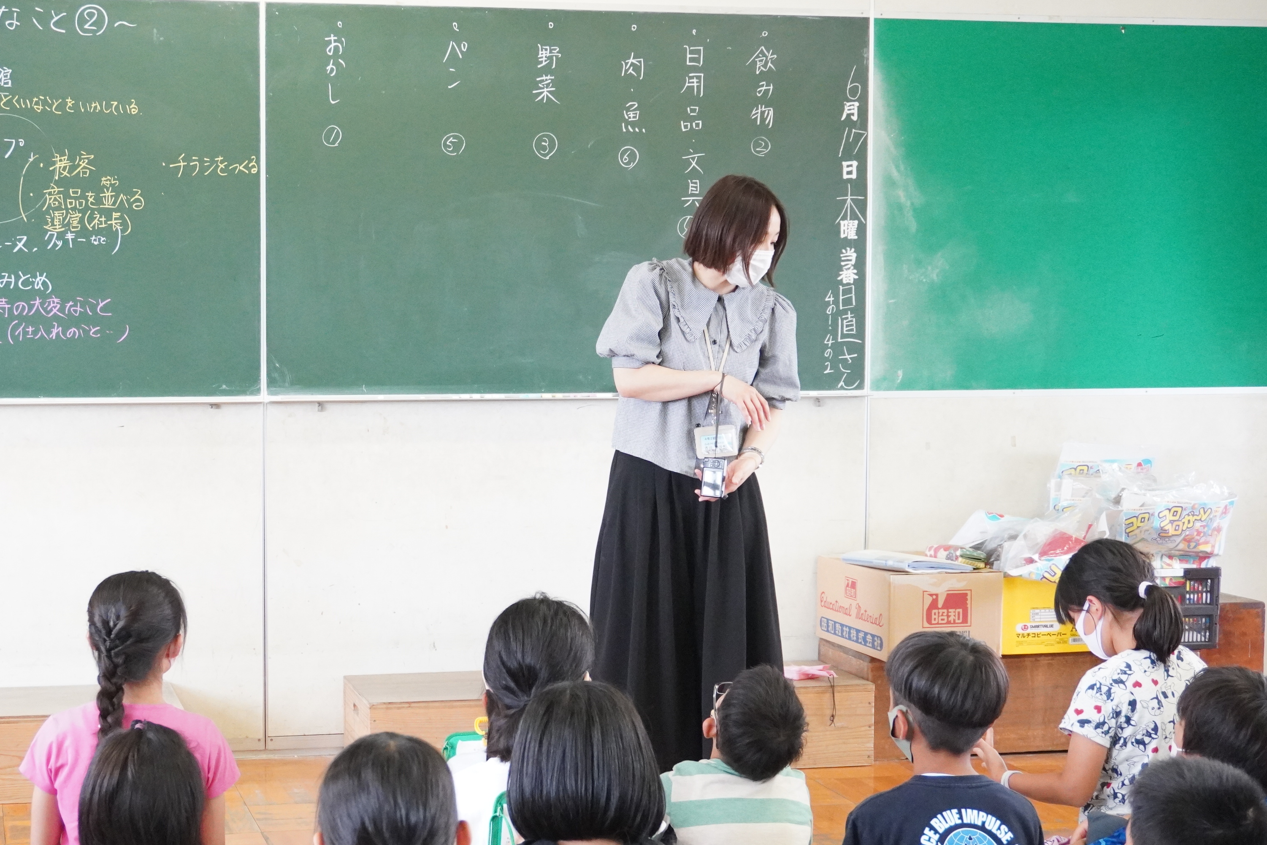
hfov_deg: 30.5
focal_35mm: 66
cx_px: 465
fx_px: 2313
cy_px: 458
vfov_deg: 20.7
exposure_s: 1/125
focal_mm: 31
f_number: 5
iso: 4000
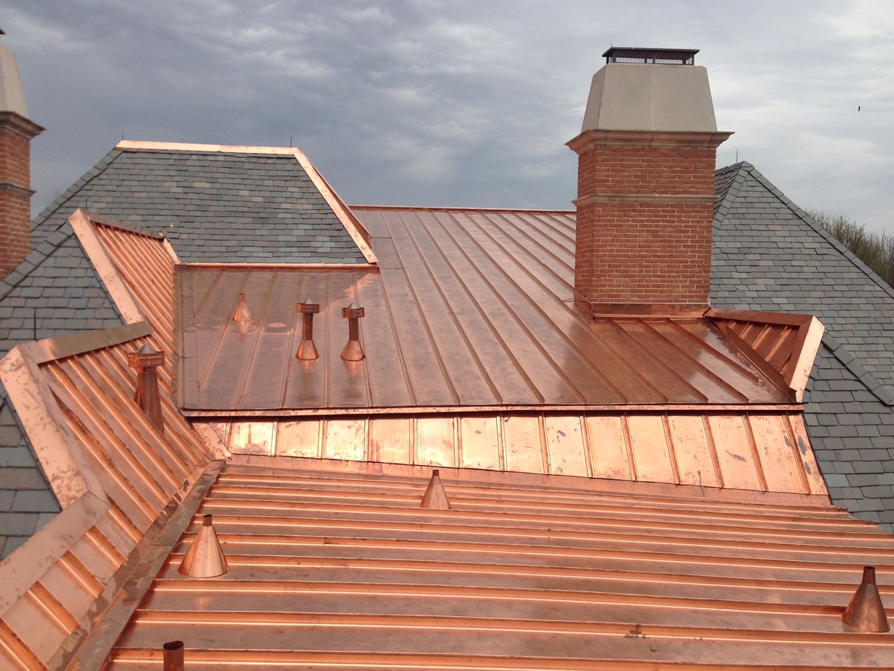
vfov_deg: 43.0
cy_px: 336
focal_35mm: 33
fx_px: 852
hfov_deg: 55.3
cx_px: 447
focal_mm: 4.12
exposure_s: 1/1506
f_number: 2.4
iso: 50
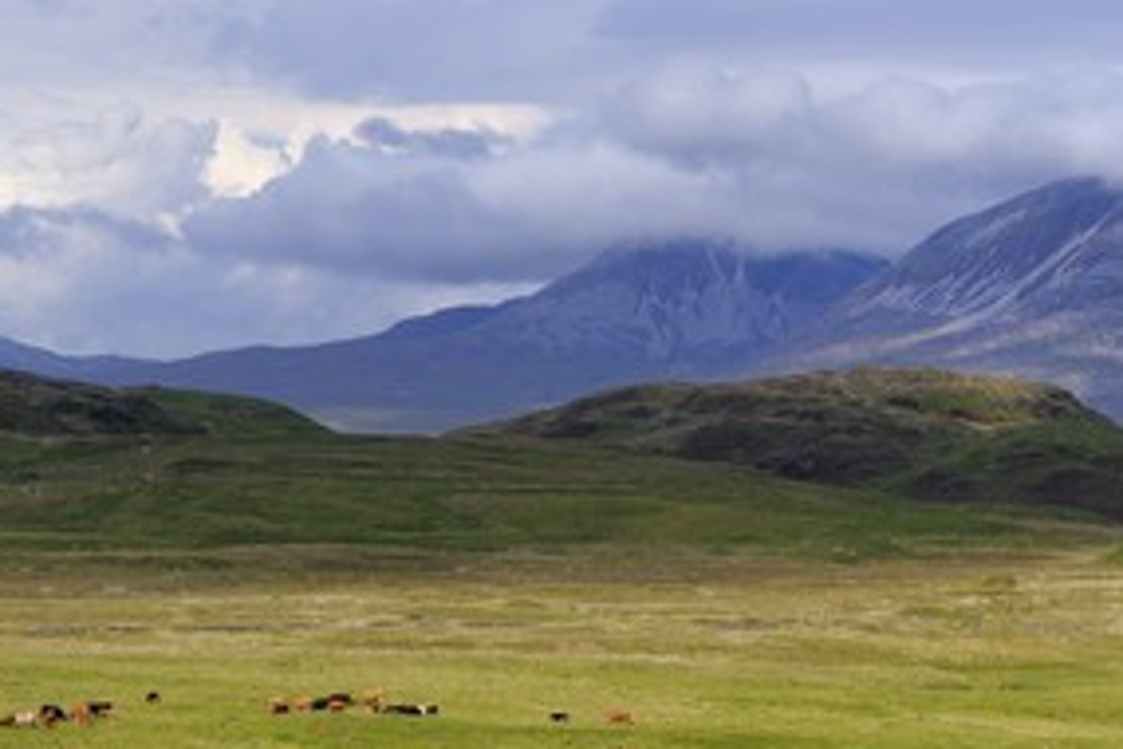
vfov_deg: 8.9
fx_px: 4835
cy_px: 418
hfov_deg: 13.2
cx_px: 737
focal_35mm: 155
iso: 200
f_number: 11
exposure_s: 1/320
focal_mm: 105
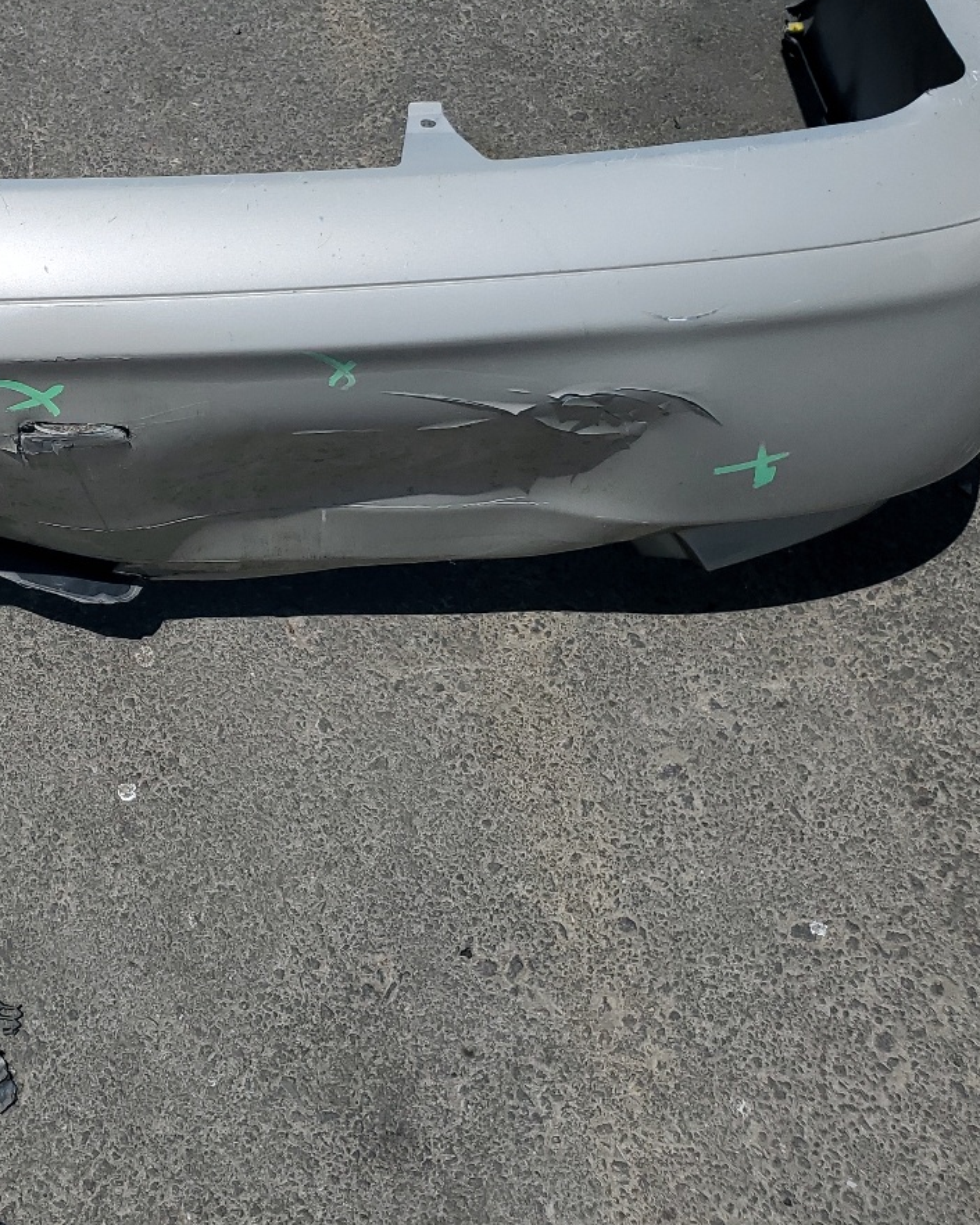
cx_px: 57
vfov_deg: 39.8
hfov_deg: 30.9
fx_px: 1668
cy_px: 398
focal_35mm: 46
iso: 50
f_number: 1.5
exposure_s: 1/10000
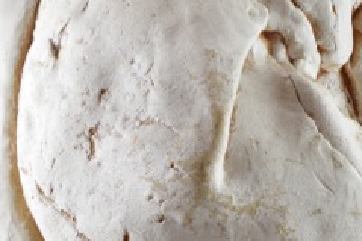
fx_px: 1939
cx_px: 326
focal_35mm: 193
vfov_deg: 7.1
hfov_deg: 10.6
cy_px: 81
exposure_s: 1/125
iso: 800
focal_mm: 48
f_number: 5.3
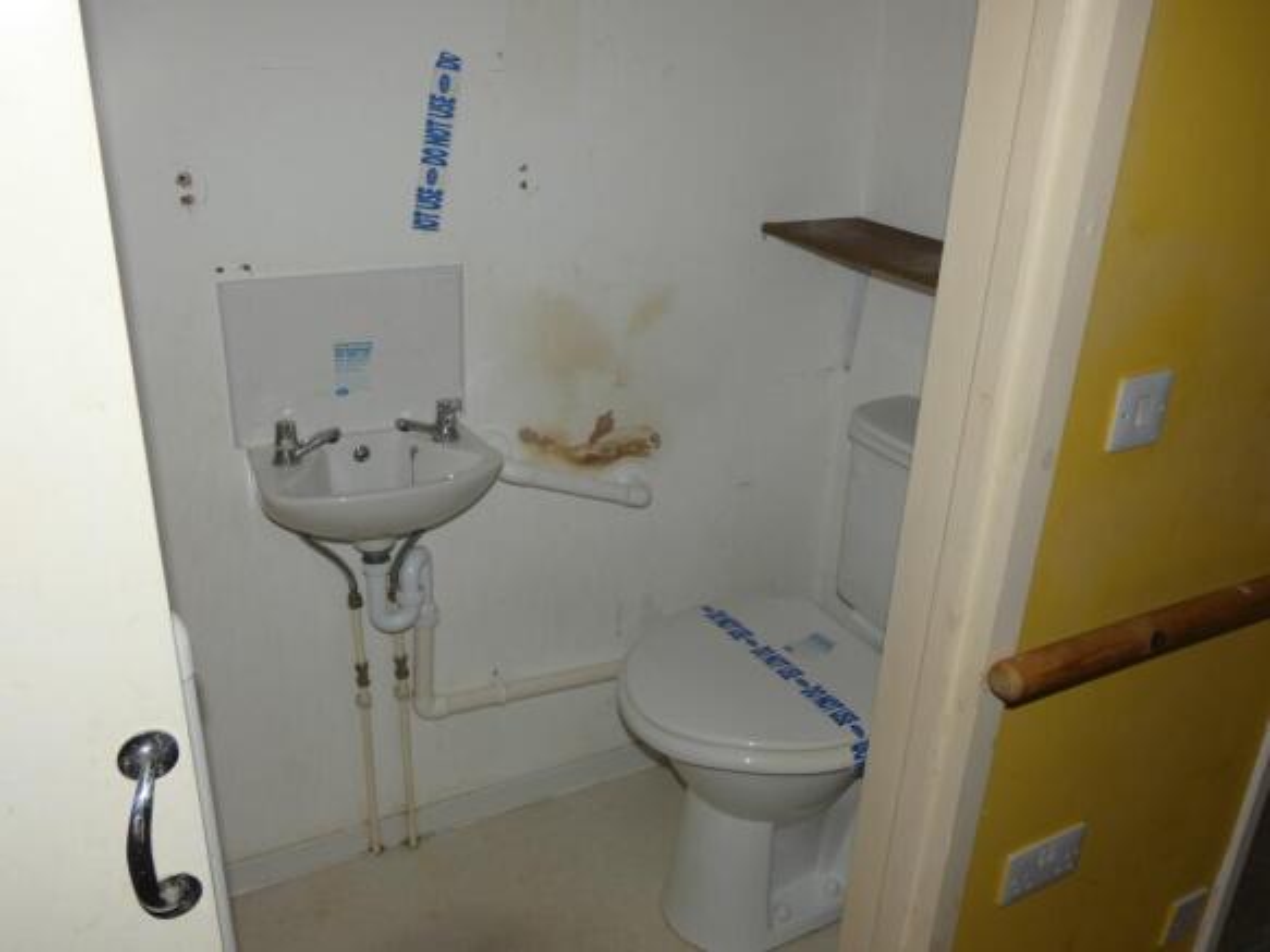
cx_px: 635
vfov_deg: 46.8
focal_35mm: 30
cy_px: 476
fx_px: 1100
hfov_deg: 60.0
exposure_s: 1/125
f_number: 3.3
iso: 80
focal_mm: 5.3
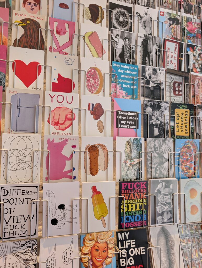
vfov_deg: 71.5
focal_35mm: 24
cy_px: 134
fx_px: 186
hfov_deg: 56.9
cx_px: 101
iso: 48
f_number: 1.68
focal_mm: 6.9
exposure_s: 1/100
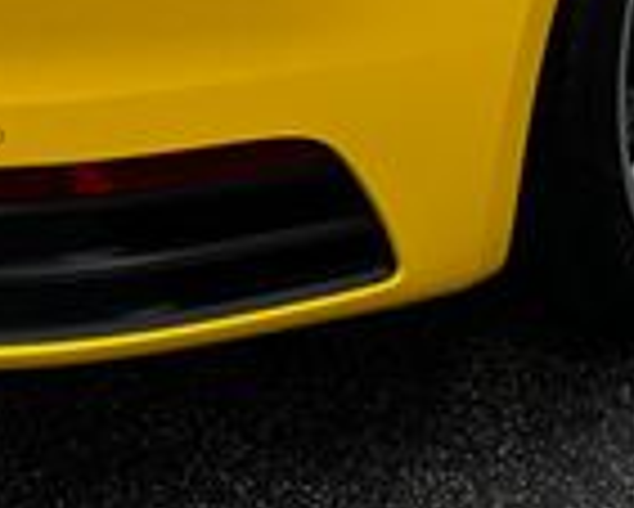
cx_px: 328
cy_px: -382
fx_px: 1990
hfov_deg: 18.1
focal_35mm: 106
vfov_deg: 13.2
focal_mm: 6.76
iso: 80
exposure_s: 1/2415
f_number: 1.78
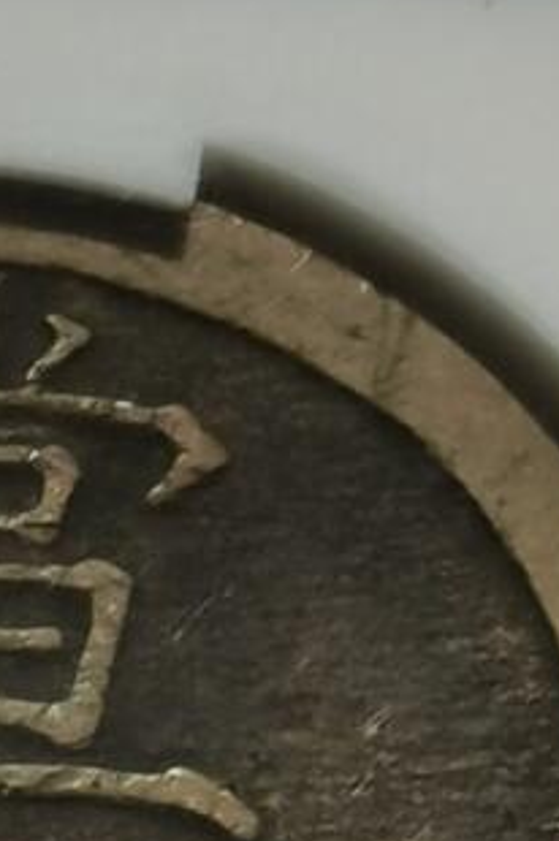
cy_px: 673
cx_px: 38
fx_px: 8753
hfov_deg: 3.7
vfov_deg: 5.5
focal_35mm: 375
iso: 50
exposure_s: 1/100
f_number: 1.8
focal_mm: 5.58
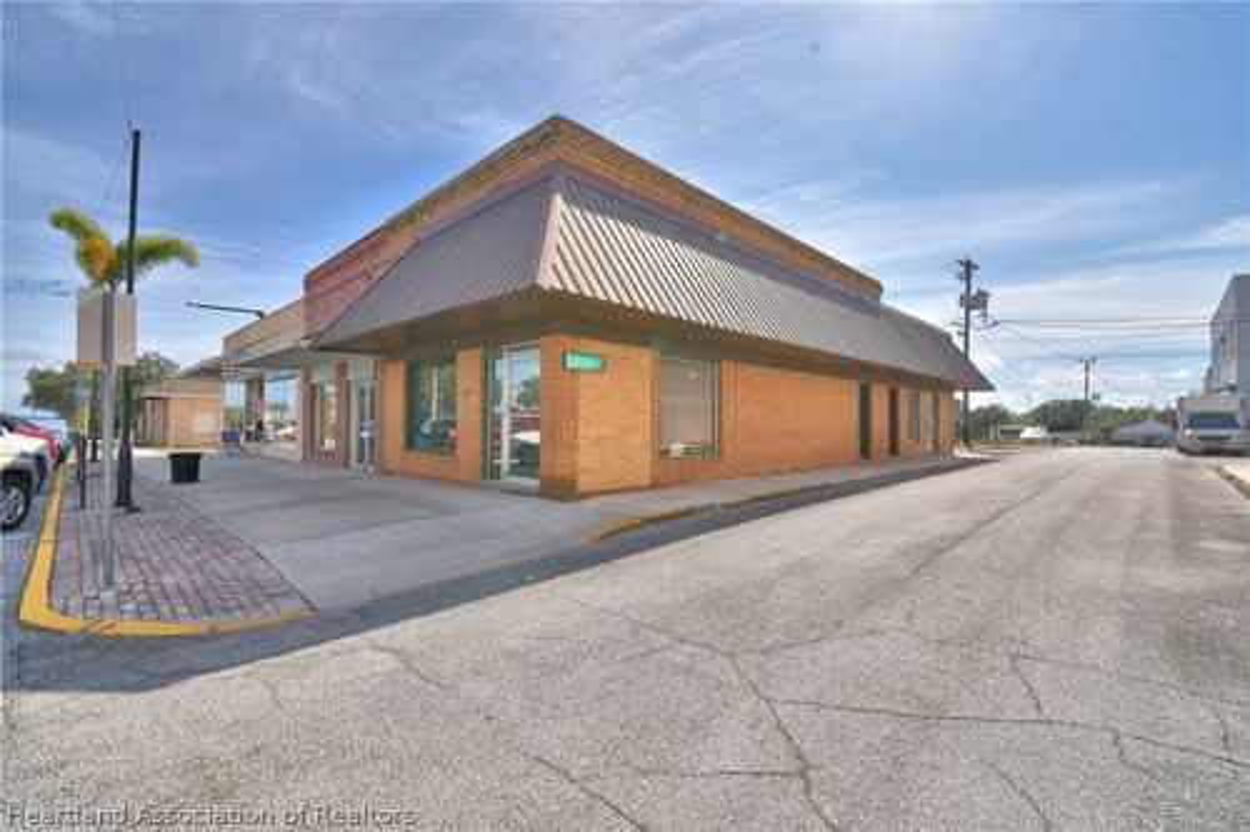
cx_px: 625
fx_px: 521
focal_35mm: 15
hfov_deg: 100.4
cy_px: 416
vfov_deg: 77.3
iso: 100
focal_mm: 10
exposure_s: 1/250
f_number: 13
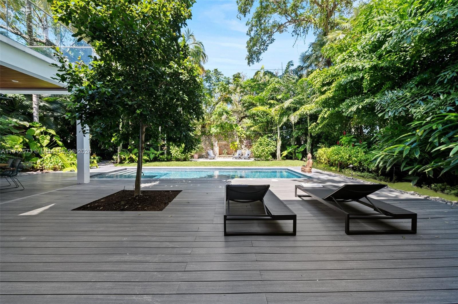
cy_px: 152
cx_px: 229
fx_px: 178
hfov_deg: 104.3
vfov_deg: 81.1
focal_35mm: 14
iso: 200
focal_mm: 14
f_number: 8
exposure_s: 1/60
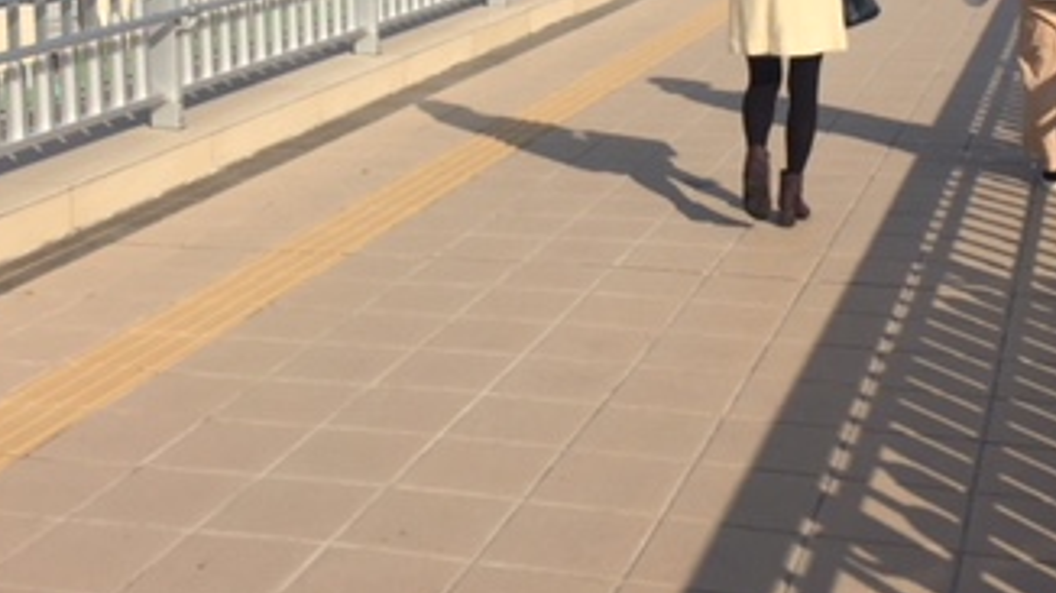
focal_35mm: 62
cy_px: -87
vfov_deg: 18.5
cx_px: 573
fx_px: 1735
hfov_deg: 33.8
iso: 32
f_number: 2.2
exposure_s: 1/3597
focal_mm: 4.15
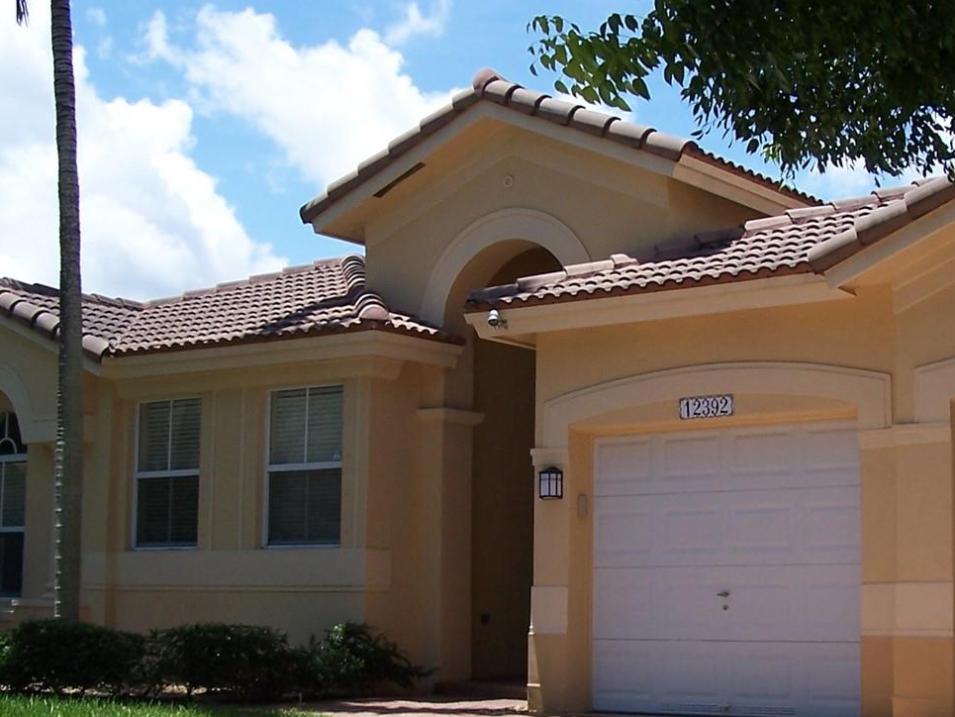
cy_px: 390
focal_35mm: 63
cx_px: 584
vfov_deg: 23.3
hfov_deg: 30.6
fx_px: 1738
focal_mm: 6.3
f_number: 4
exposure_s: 1/500
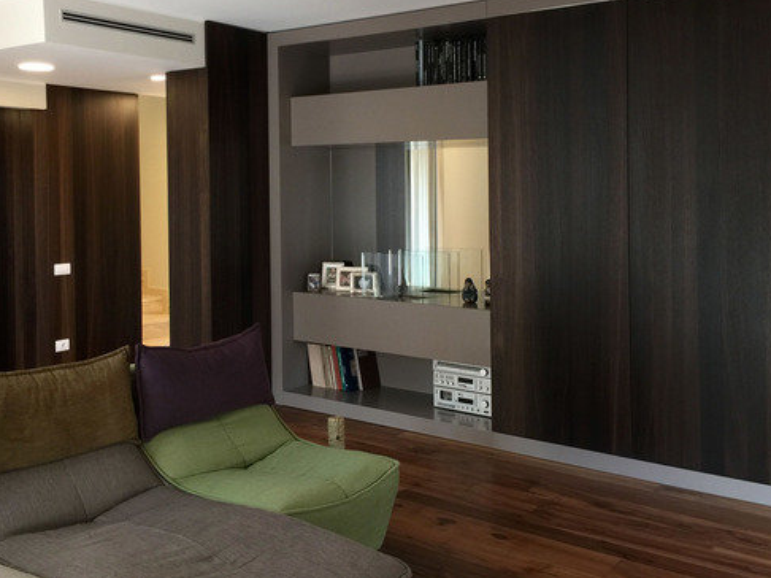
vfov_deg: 38.6
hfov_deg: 49.8
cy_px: 247
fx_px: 824
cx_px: 308
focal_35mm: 37
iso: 64
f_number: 2.2
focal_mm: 4.15
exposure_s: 1/33
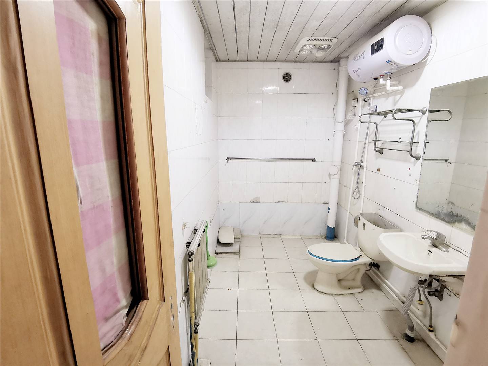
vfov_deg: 74.7
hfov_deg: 91.0
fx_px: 240
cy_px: 183
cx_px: 244
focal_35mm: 17
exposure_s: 1/50
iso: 500
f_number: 2.2
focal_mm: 2.26
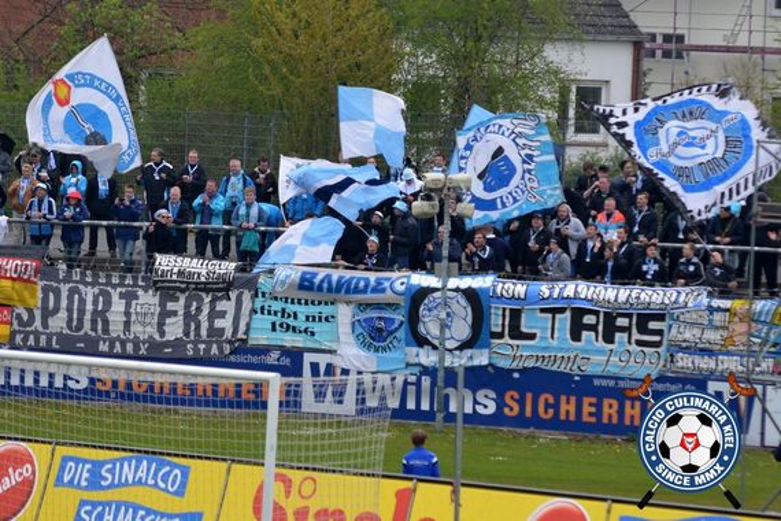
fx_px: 4718
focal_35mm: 218
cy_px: 260
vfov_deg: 6.3
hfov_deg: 9.5
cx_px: 390
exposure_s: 1/500
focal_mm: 145
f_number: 2.8
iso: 100
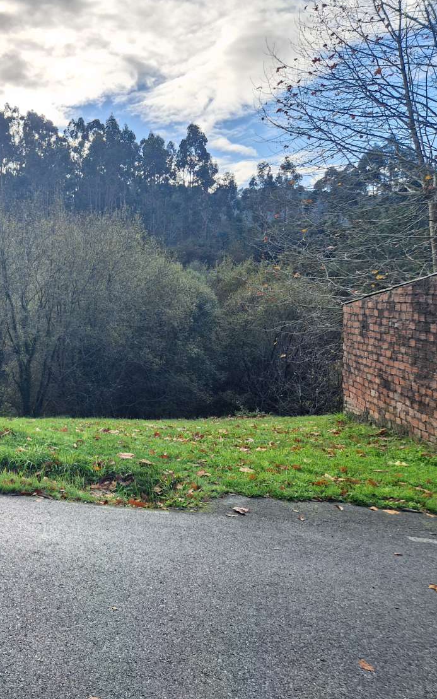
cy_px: 352
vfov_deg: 58.1
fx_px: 629
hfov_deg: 34.6
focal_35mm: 33
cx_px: -6
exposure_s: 1/363
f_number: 1.8
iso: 50
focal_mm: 5.4
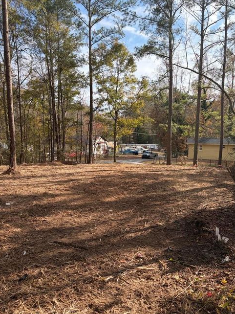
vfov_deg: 65.3
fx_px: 245
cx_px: 117
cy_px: 159
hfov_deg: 51.3
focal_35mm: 27
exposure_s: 1/2451
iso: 64
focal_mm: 5.96
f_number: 1.6
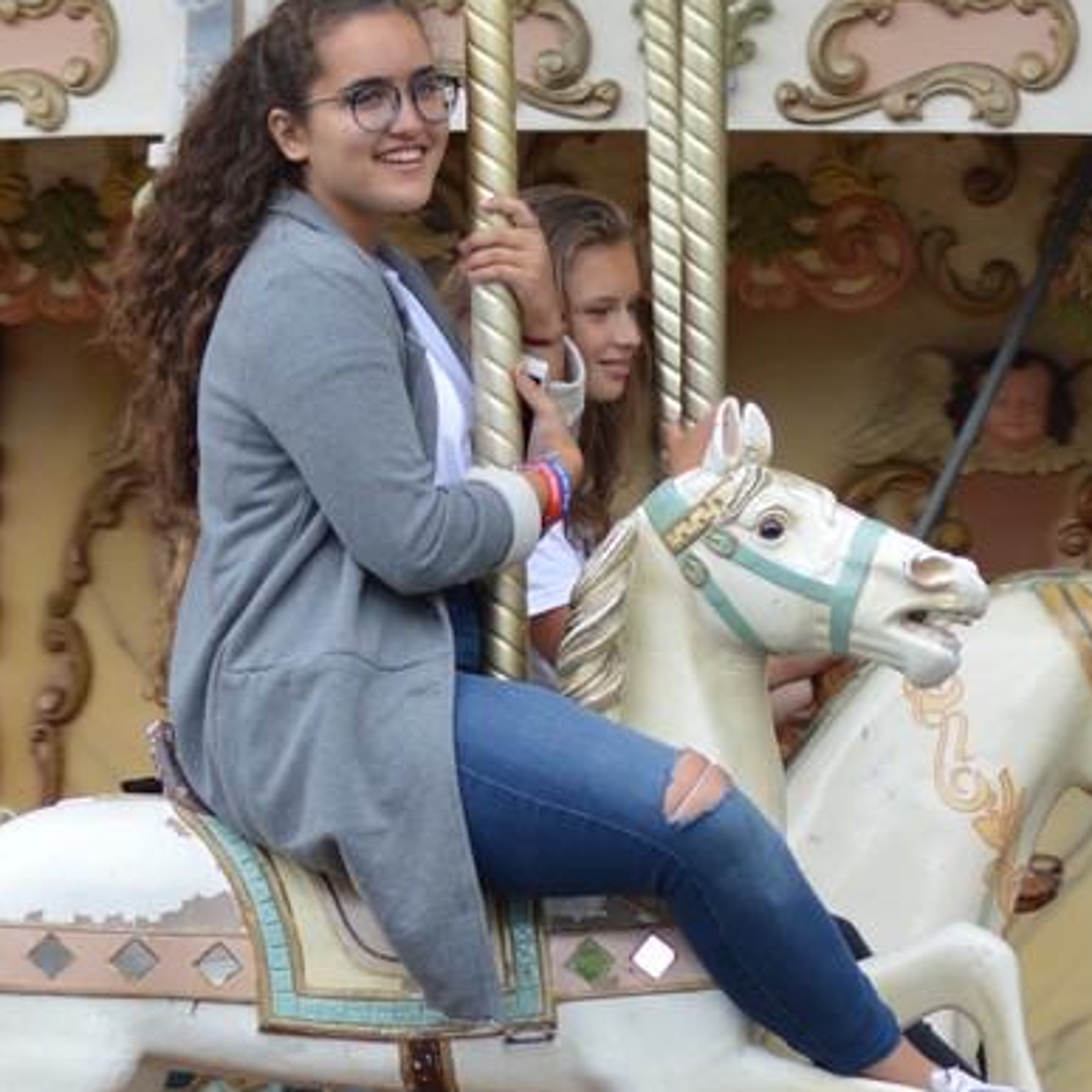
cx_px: 1126
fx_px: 8423
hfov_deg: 7.4
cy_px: 619
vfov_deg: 7.4
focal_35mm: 236
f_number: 6.3
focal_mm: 70
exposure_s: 1/125
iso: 100
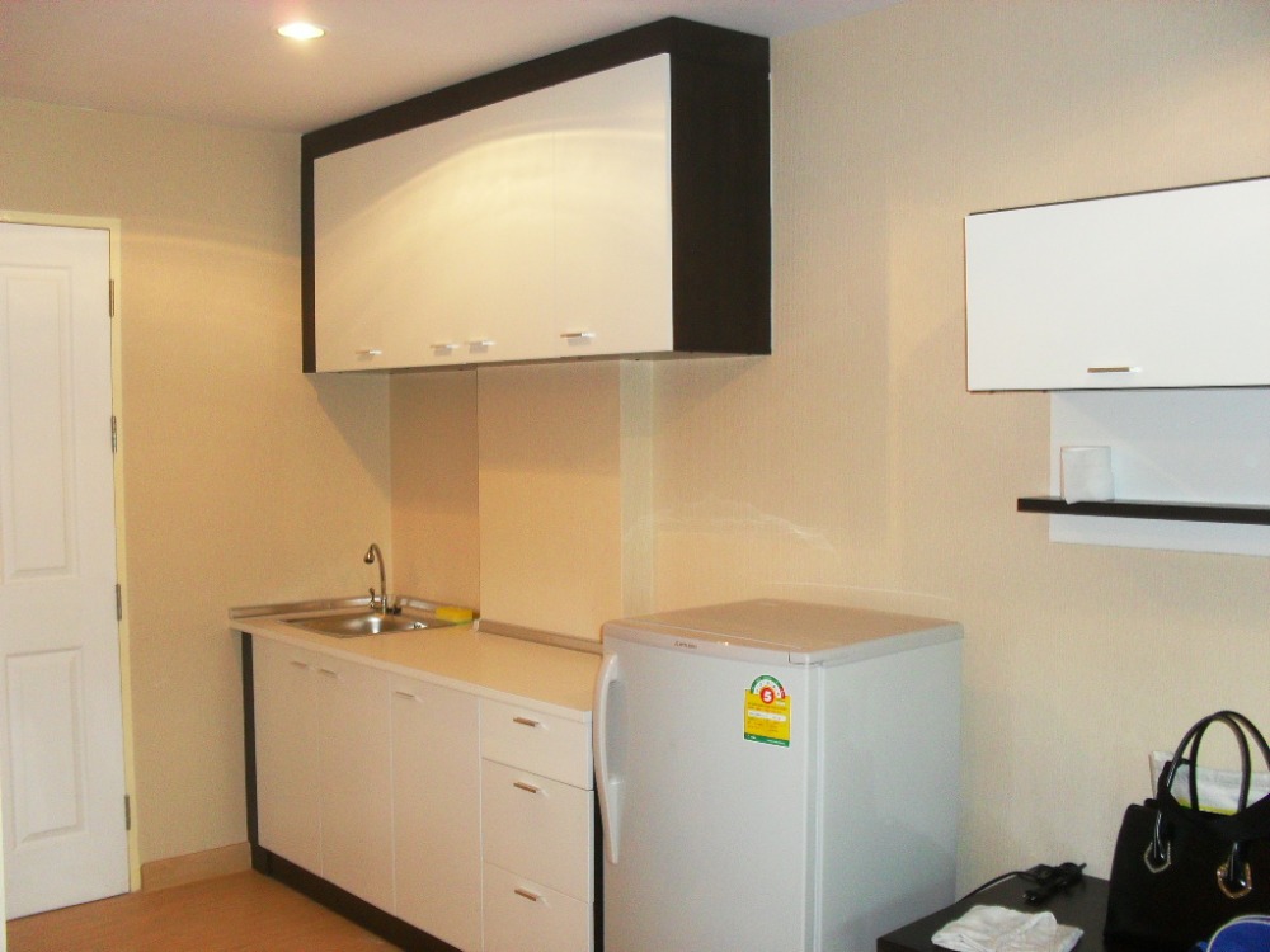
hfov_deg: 52.6
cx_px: 635
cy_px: 476
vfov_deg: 40.7
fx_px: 1284
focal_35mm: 35
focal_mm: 6.3
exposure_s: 1/45
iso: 200
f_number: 3.2
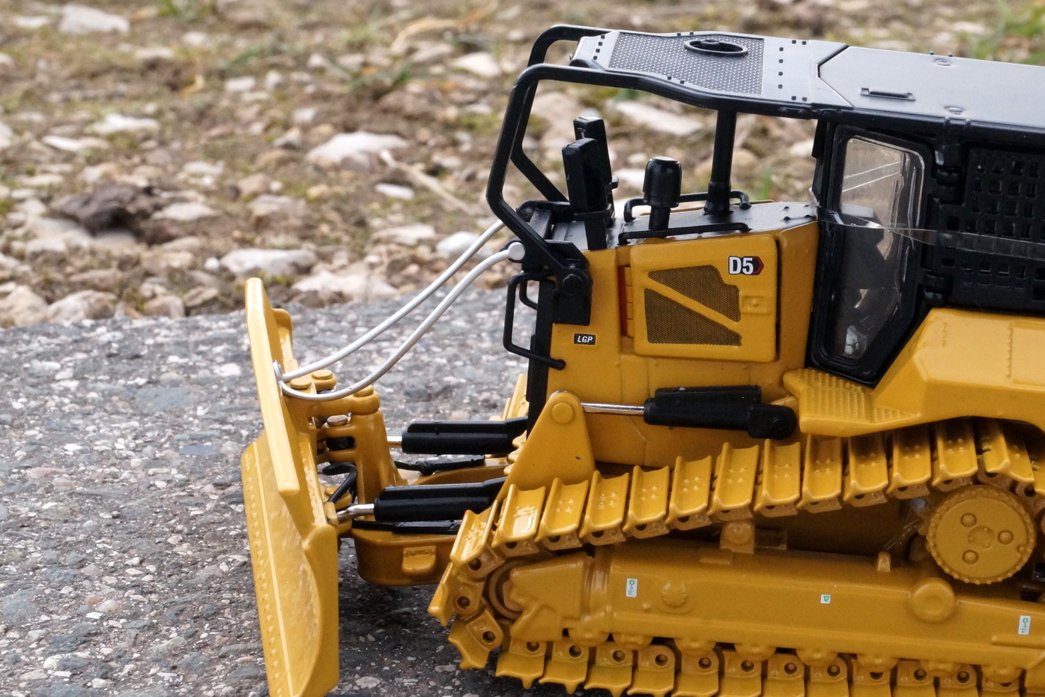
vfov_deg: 15.9
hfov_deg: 23.5
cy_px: 354
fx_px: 2496
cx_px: 687
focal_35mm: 86
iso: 1600
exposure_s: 1/80
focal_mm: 40
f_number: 22
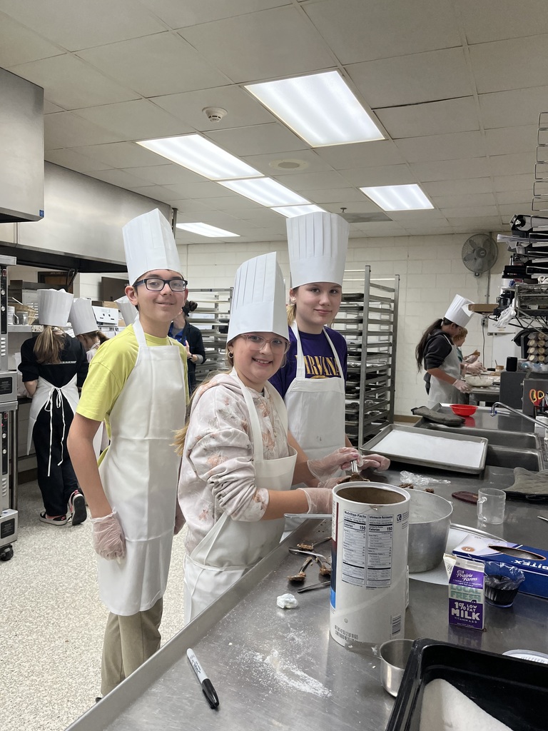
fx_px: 549
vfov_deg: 67.3
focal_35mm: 26
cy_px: 366
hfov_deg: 53.1
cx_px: 274
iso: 100
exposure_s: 1/120
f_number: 1.6
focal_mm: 5.1
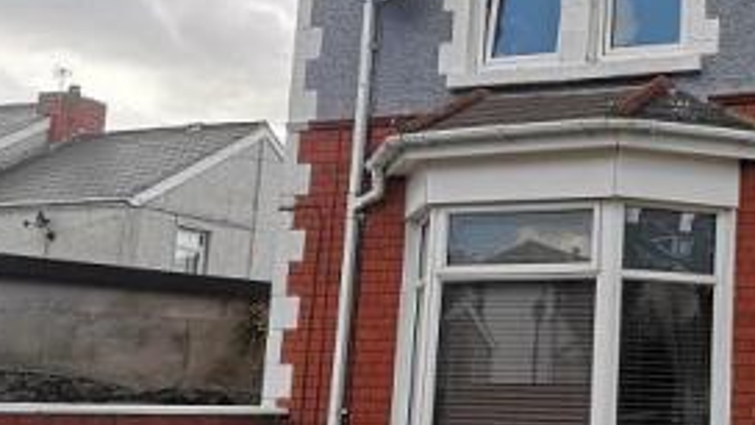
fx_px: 1261
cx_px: 748
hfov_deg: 31.0
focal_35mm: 63
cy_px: 171
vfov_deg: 19.1
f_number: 1.8
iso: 50
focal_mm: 5.58
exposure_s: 1/749
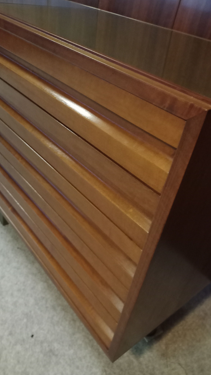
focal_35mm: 31
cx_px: 92
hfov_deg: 37.7
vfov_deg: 62.6
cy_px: 190
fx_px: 308
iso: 1290
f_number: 1.79
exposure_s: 1/50
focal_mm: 4.71
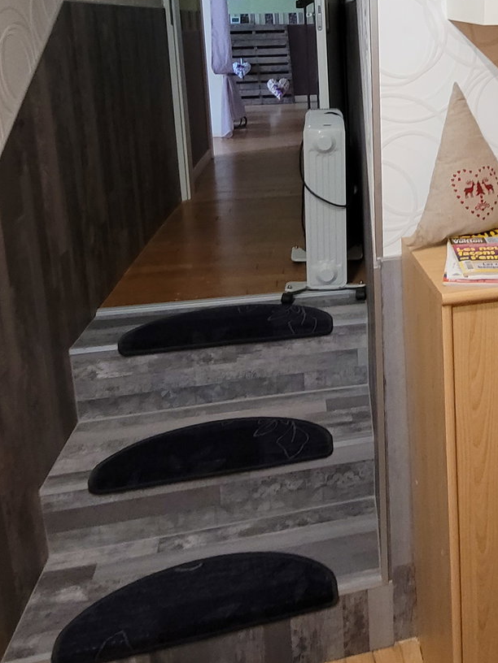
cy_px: 139
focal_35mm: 34
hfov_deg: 39.7
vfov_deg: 50.9
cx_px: 415
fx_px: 652
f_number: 2.2
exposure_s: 1/33
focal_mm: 1.74
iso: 500
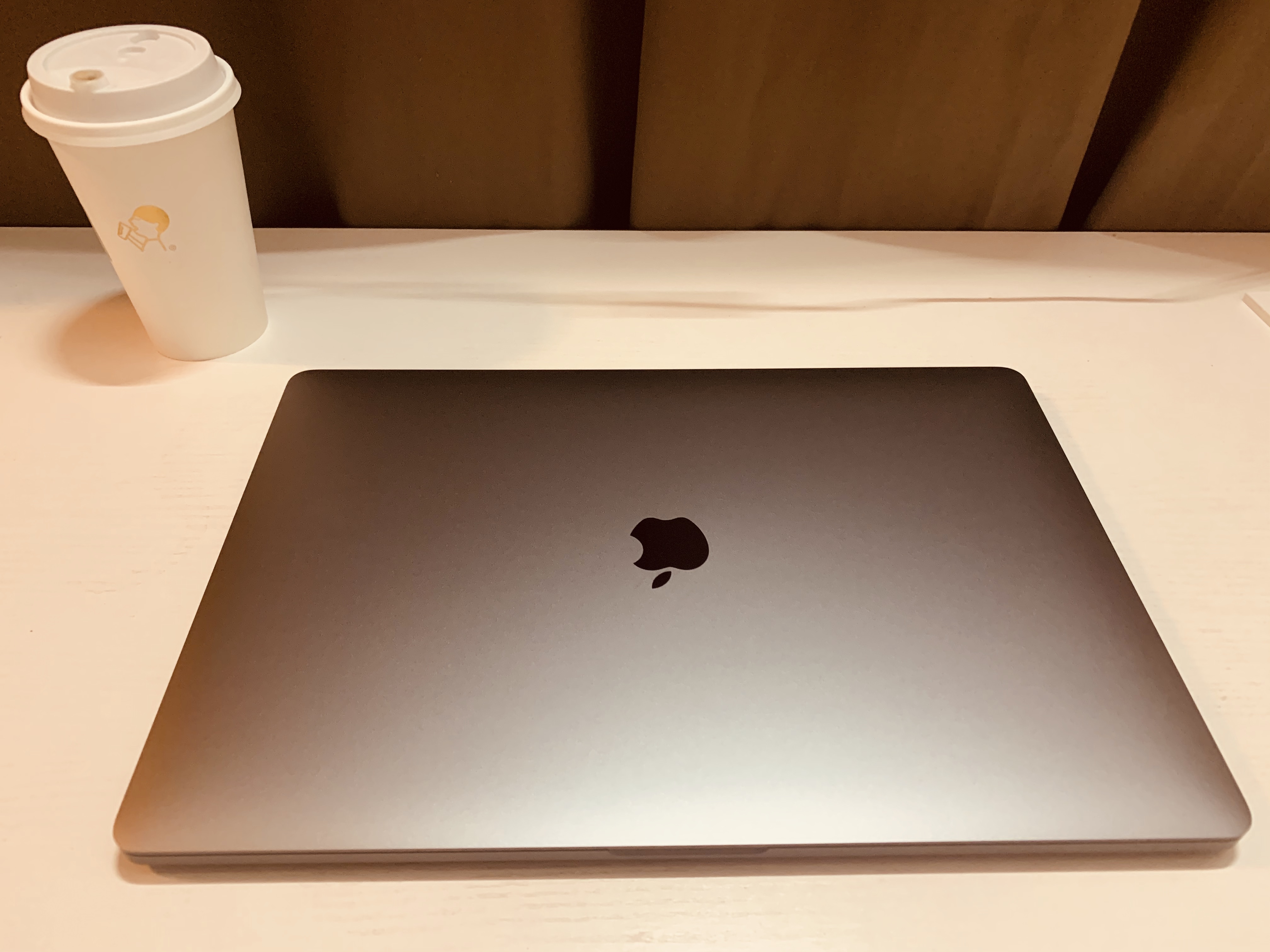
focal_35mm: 26
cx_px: 635
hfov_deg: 67.3
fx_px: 954
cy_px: 476
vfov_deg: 53.1
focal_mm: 4.25
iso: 400
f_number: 1.8
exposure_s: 1/40
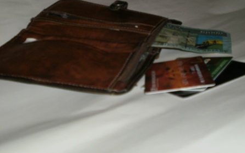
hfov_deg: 32.5
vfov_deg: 20.6
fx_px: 421
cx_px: 123
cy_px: 64
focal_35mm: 63
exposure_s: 1/40
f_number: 4.2
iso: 125
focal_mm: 10.3
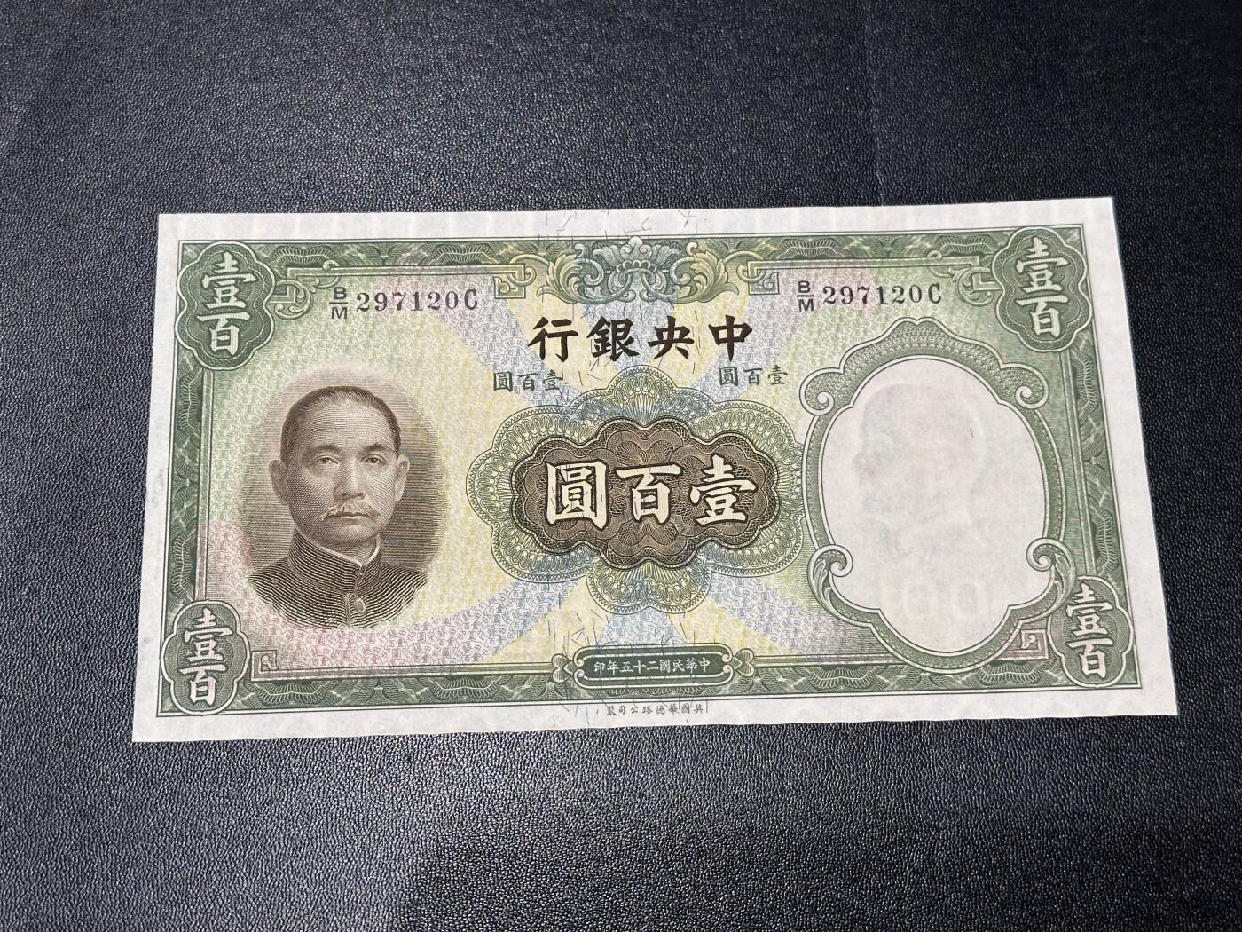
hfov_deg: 39.7
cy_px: 466
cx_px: 621
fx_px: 1722
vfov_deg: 30.3
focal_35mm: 48
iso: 100
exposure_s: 1/50
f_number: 1.78
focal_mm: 6.86
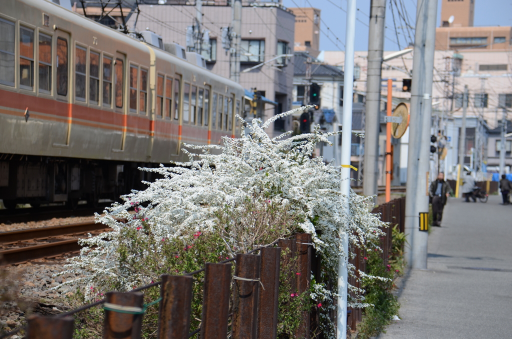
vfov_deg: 9.6
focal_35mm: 142
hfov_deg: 14.4
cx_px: 256
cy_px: 170
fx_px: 2022
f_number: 5.6
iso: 200
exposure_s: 1/1000
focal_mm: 95
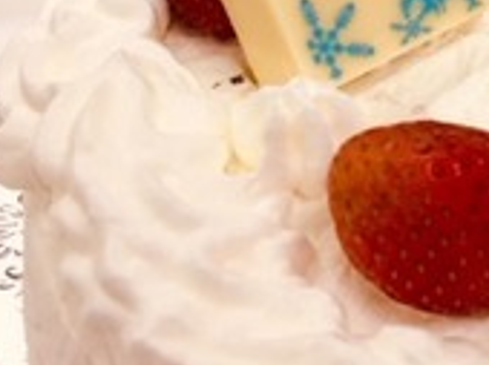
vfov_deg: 16.9
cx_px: 581
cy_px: -106
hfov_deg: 22.1
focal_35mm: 82
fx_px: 1157
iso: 40
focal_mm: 4.15
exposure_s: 1/60
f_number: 2.2
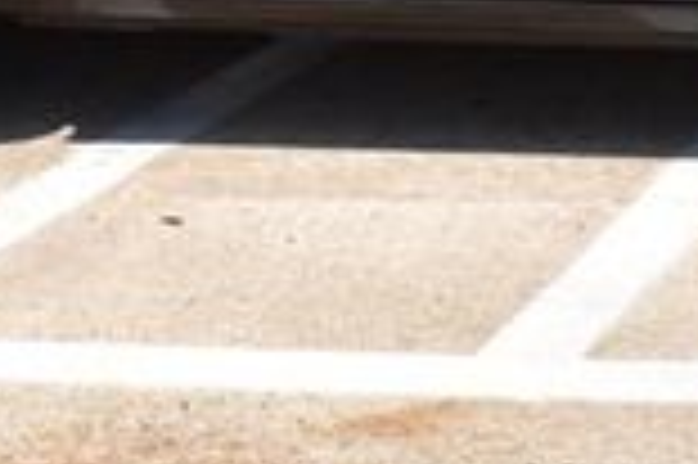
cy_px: -419
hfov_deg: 16.3
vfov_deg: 10.3
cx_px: 621
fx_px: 2402
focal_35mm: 124
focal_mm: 20
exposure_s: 1/400
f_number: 11
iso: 400
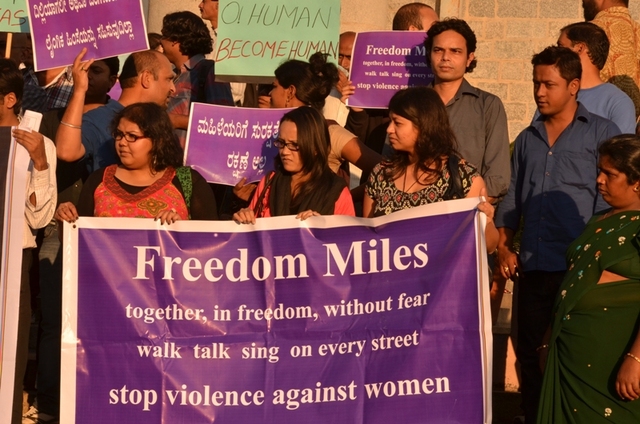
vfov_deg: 13.0
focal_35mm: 105
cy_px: 212
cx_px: 320
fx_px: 1863
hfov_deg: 19.5
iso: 320
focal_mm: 70
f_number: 16
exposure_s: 1/250
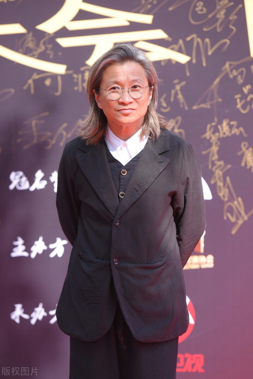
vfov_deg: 12.4
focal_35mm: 165
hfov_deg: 8.3
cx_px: 126
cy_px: 190
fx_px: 1738
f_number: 4.5
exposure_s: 1/400
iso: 160
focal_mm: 165
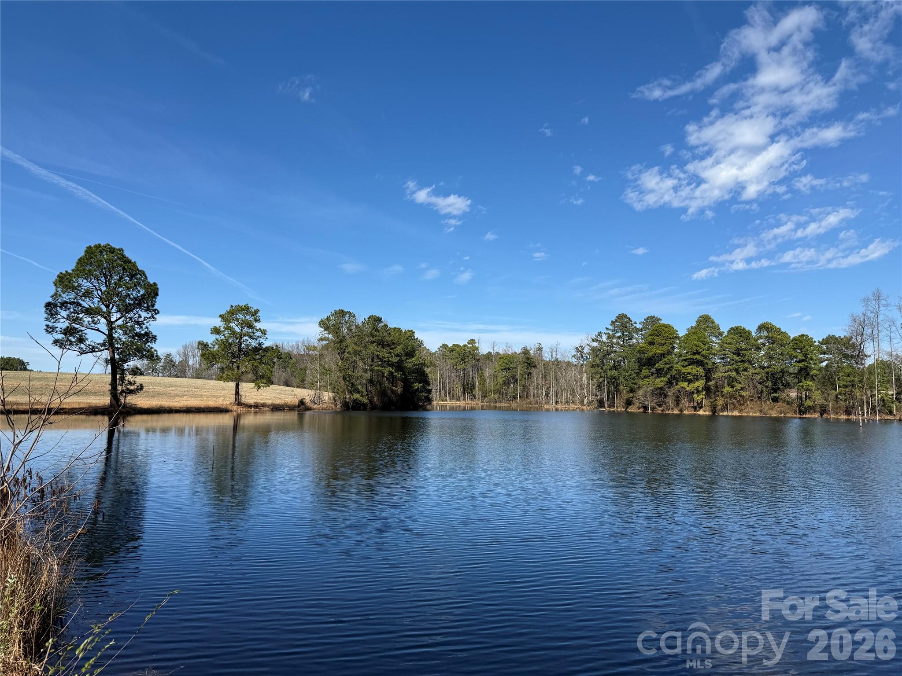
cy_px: 338
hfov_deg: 71.6
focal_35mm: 24
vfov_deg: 56.8
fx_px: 625
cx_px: 451
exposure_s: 1/5319
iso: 80
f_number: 1.78
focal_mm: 6.76
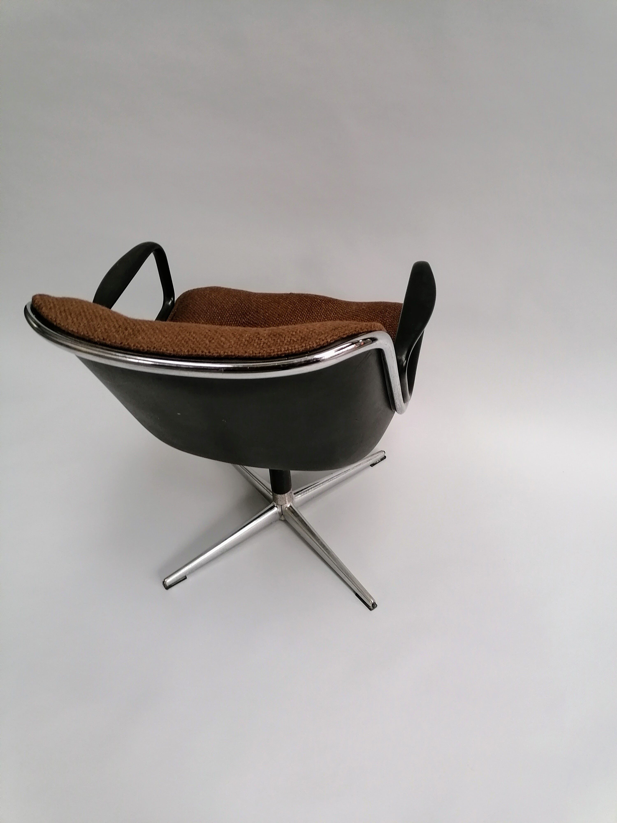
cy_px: 412
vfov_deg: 65.3
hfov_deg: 51.4
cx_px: 308
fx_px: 642
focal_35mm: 27
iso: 100
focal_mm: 4.75
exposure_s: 1/50
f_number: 1.8
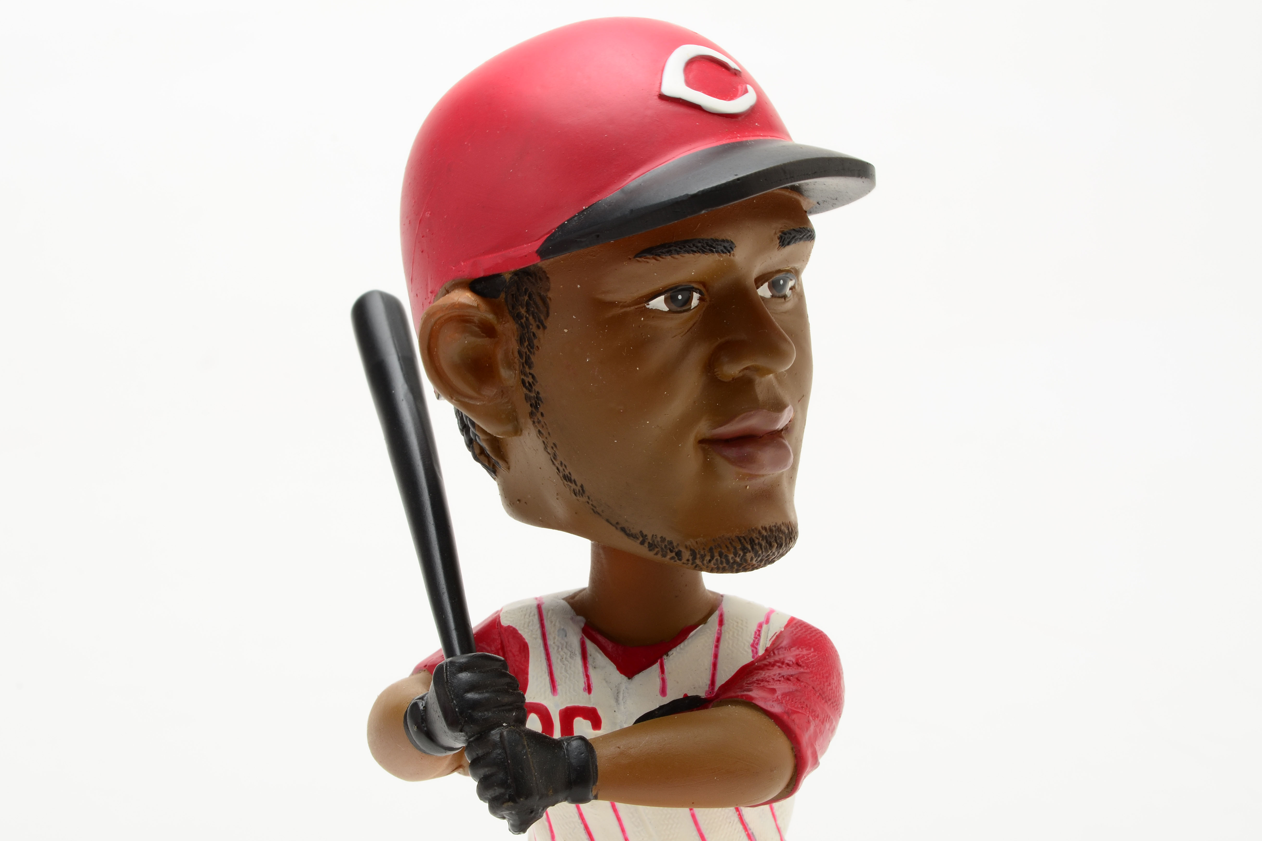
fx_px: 2927
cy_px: 418
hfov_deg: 24.3
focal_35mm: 84
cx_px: 638
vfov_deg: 16.4
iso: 100
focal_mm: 55
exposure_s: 1/160
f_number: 20
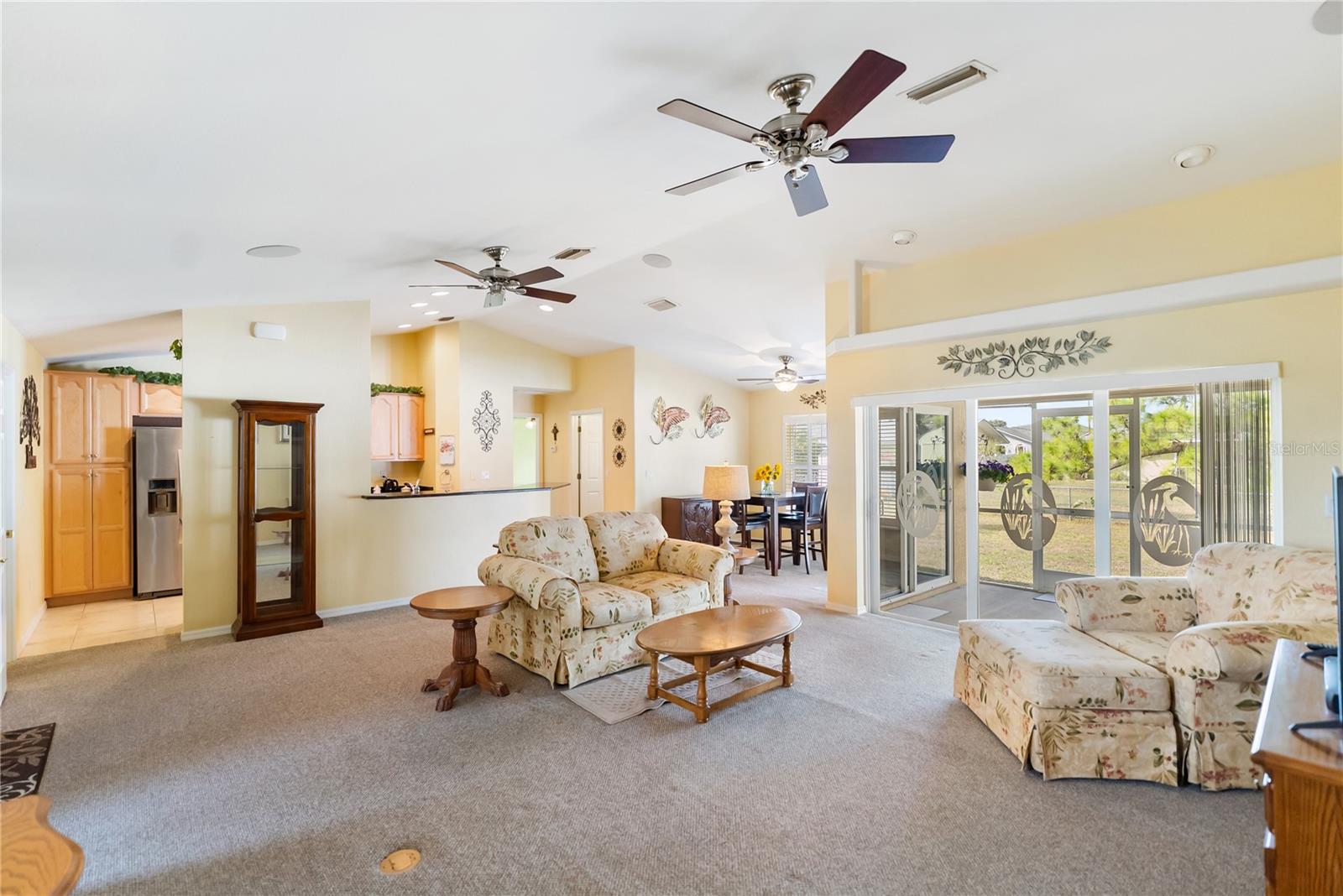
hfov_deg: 96.7
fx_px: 597
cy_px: 448
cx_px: 672
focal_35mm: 16
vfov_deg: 73.8
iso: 500
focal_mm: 16
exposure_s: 1/60
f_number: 2.8
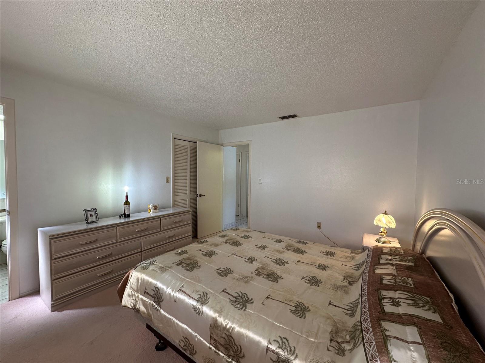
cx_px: 242
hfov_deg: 102.1
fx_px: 196
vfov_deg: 85.7
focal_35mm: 14
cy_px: 182
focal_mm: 2.22
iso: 160
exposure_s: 1/120
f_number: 2.2
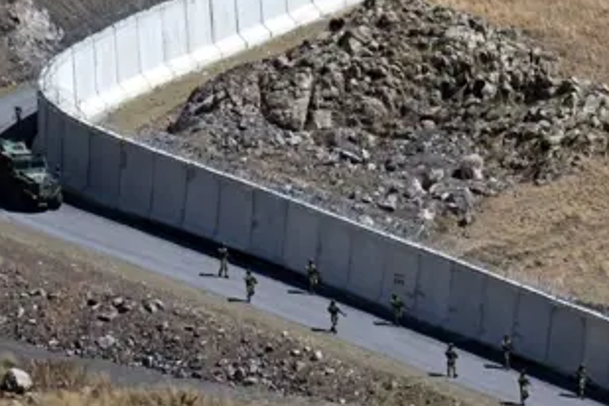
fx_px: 19250
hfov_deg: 1.8
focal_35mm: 1138
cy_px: 124
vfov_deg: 1.2
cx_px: 331
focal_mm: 400
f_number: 6.3
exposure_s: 1/2000
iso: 320
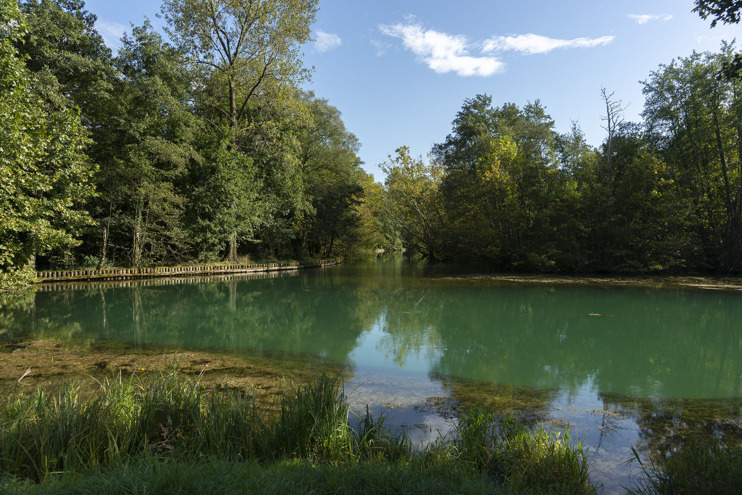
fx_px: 495
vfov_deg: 53.1
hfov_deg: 73.7
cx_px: 371
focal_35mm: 24
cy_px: 248
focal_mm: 24
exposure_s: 1/160
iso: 100
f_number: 6.3
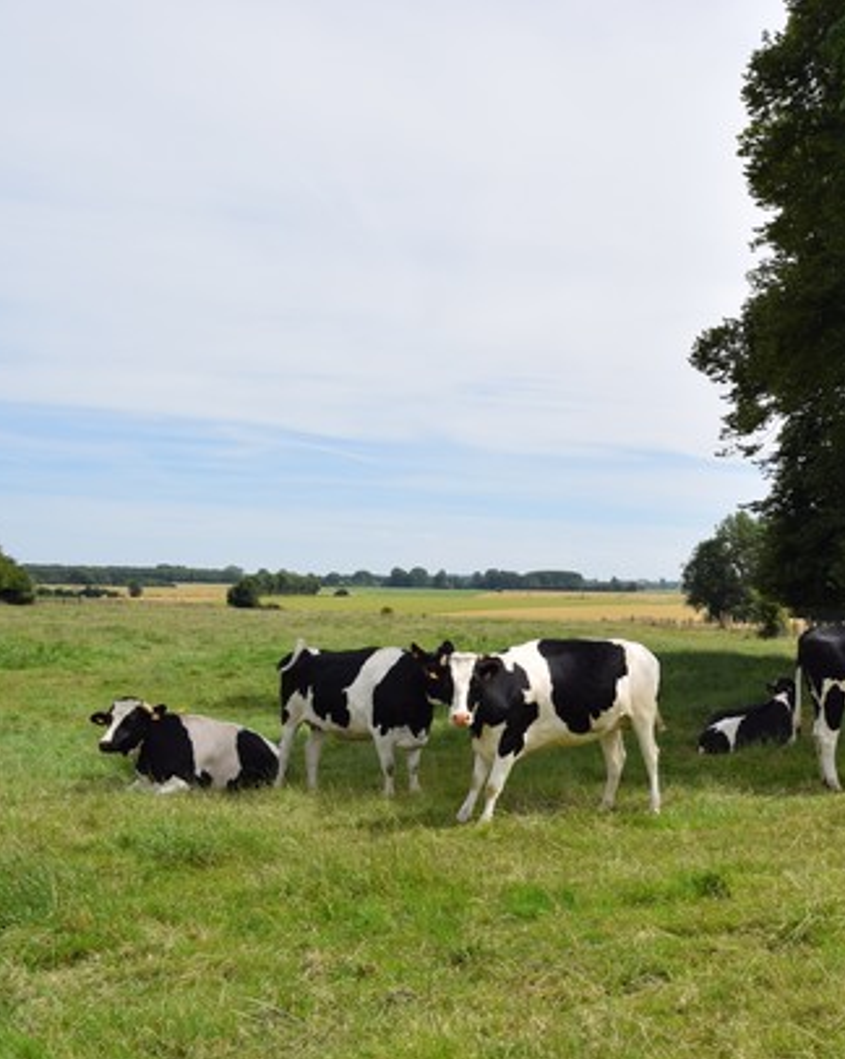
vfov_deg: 45.8
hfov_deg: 34.3
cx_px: 822
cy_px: 552
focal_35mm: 40
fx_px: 1252
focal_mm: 18
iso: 100
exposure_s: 1/200
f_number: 10
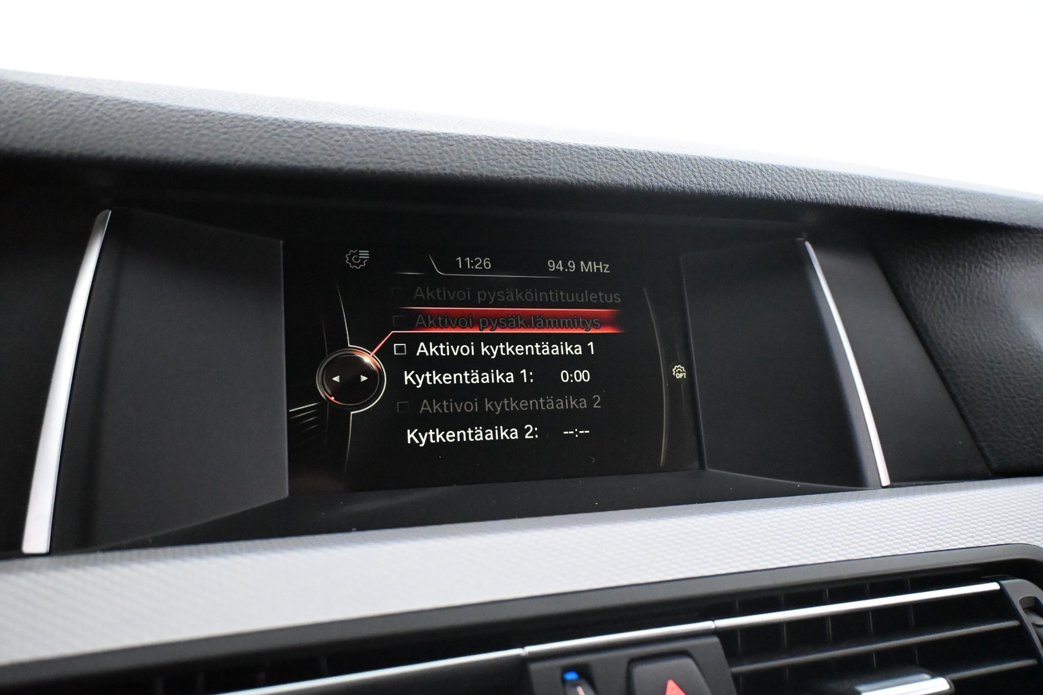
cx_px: 522
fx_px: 847
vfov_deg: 44.6
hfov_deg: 63.2
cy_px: 348
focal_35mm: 29
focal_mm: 19.5
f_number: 3.8
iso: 10000
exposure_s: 1/60
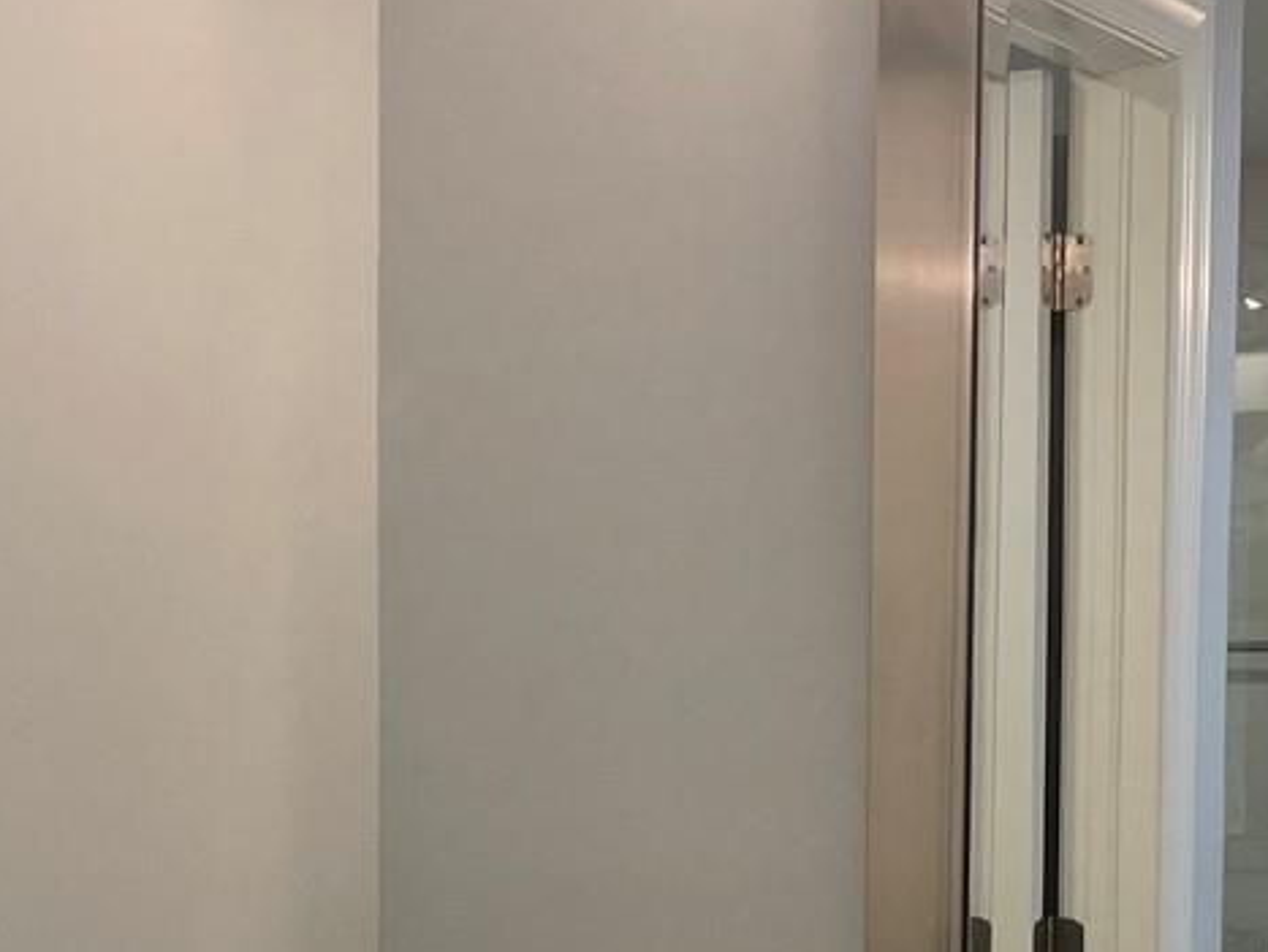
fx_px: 3263
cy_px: 1090
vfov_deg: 16.1
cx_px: 706
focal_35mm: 89
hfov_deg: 22.0
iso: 100
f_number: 1.6
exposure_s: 1/120
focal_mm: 4.2
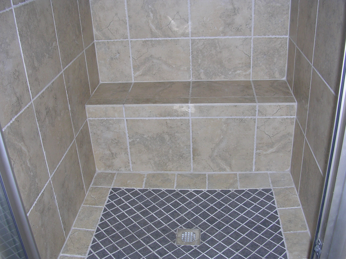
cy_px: 130
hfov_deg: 49.0
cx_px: 173
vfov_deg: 37.7
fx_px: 380
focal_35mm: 38
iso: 50
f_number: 2.8
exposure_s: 1/60.1
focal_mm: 5.8
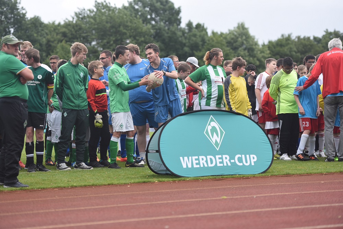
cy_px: 114
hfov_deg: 20.0
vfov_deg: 13.4
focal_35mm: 102
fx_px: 972
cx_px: 172
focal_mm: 102
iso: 100
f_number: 2.8
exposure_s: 1/800
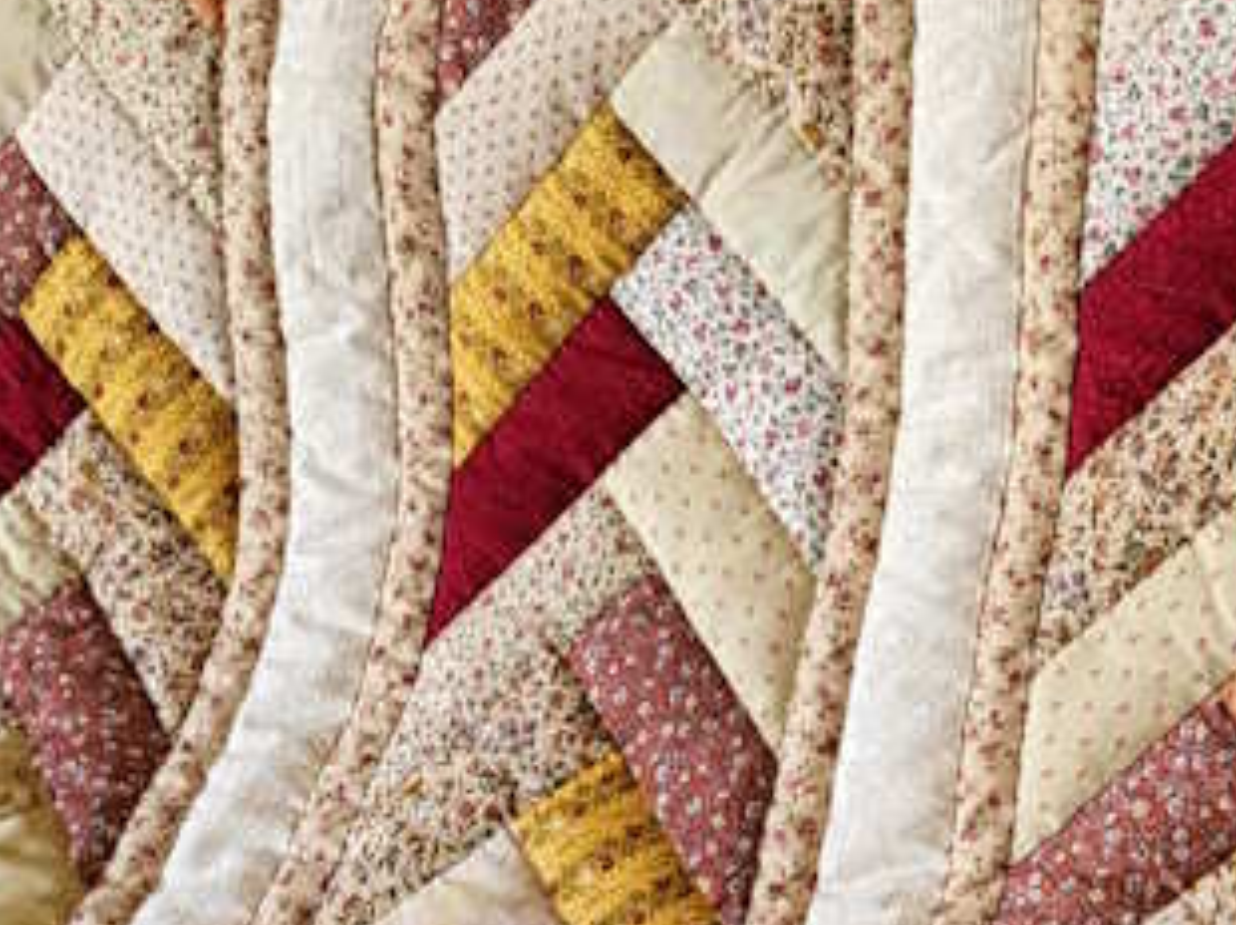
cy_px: 793
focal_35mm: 84
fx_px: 2997
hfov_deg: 22.4
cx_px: 1248
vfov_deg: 17.3
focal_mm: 5.4
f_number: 1.8
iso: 200
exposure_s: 1/120
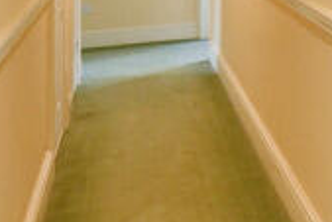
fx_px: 535
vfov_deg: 22.9
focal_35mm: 58
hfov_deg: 27.1
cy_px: 28
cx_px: 464
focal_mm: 10
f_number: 8
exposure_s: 1/15
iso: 560
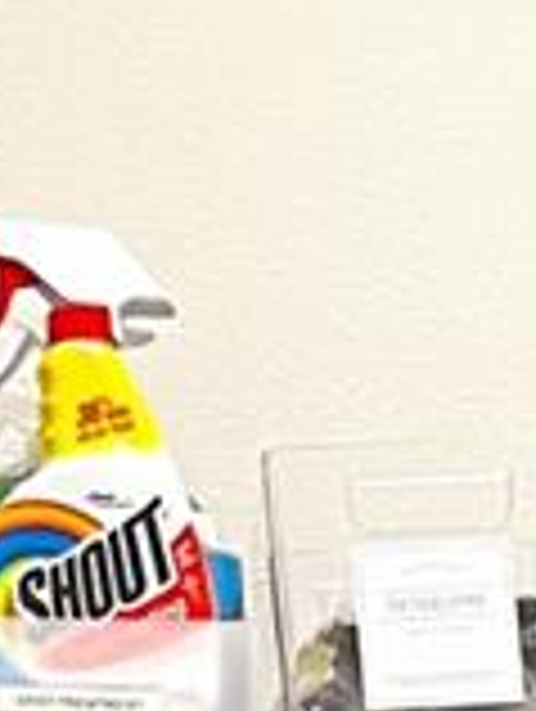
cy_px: 2178
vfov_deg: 8.4
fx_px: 4056
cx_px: 1058
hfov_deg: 7.3
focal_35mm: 197
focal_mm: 5.7
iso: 200
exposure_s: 1/60
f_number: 1.5
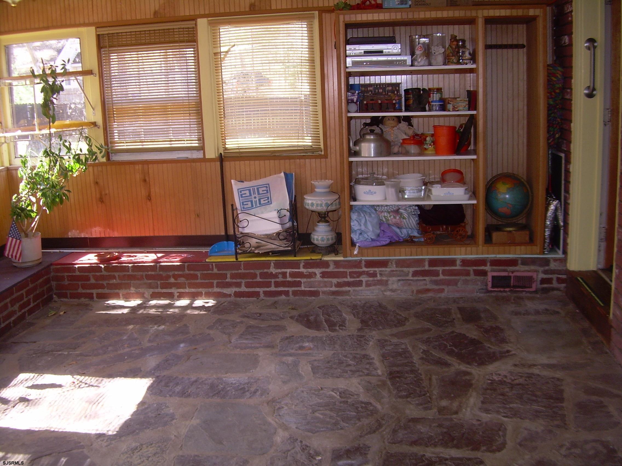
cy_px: 233
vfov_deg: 37.7
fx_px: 683
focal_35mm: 38
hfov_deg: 49.0
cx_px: 311
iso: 50
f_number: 2.8
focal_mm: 6.3
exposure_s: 1/30
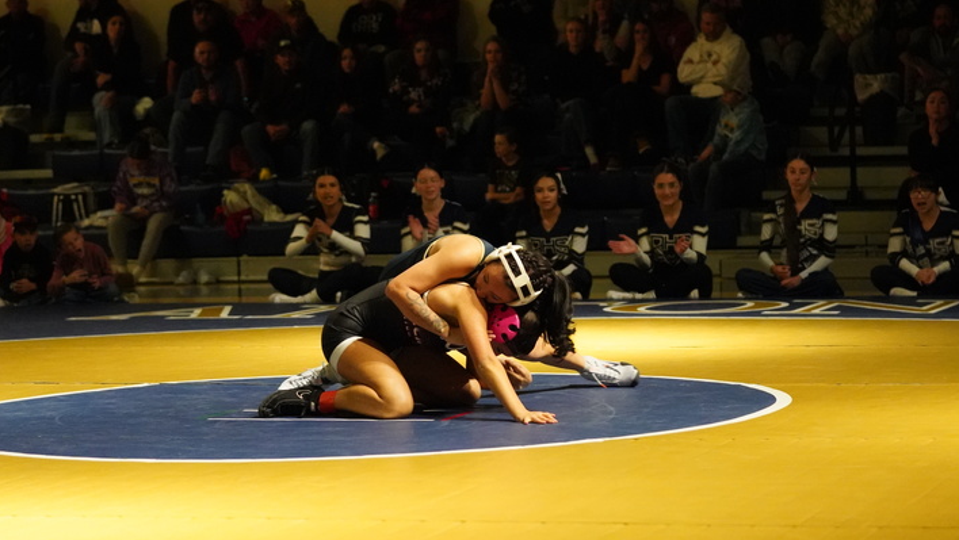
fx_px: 2697
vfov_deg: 11.4
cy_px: 365
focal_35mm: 106
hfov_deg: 20.2
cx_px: 539
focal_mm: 70
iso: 12800
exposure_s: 1/125
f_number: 2.8
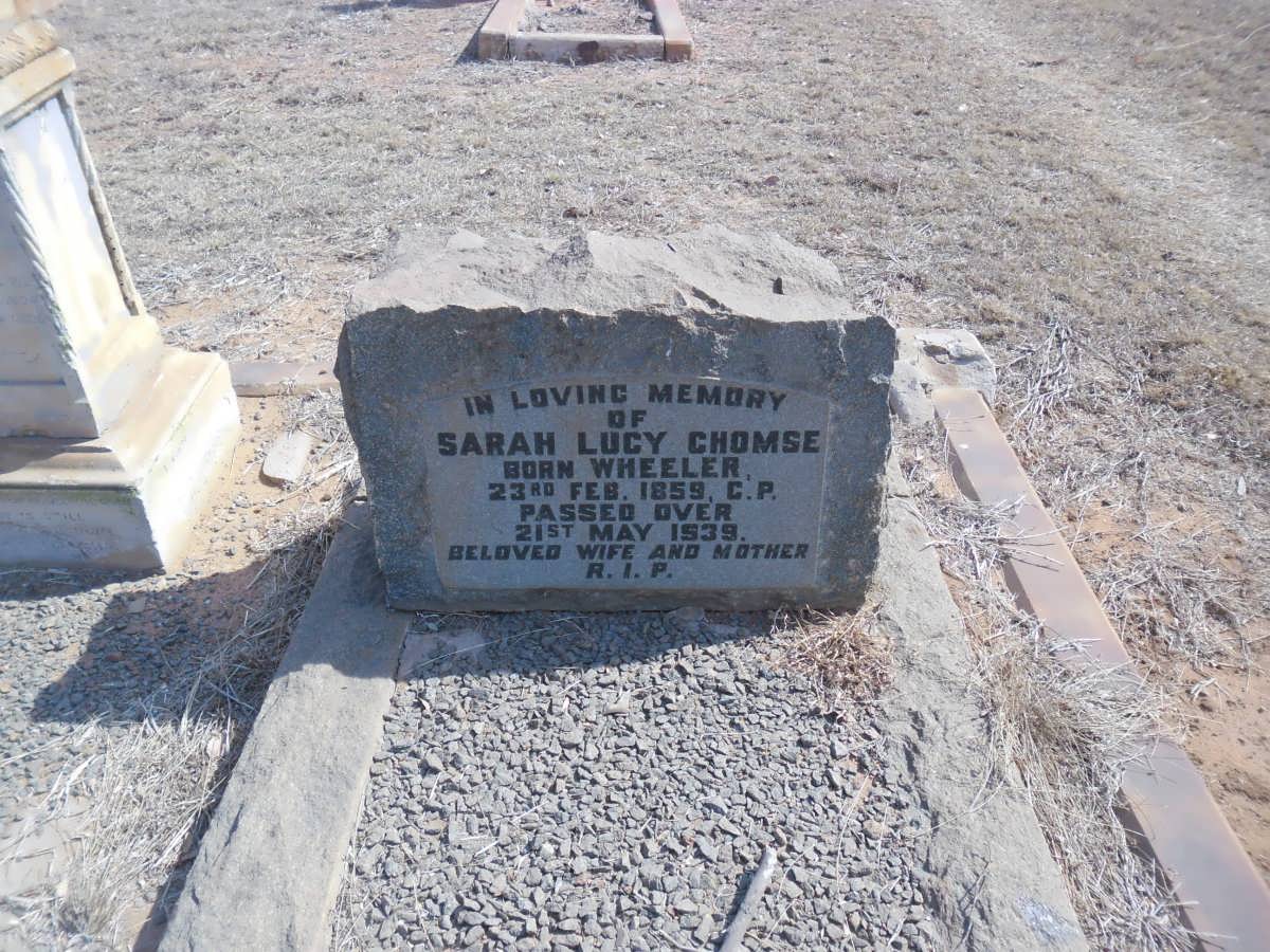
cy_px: 476
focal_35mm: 27
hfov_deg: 65.3
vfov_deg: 51.4
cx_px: 635
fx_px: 991
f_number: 3.5
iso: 80
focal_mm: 4.9
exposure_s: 1/362
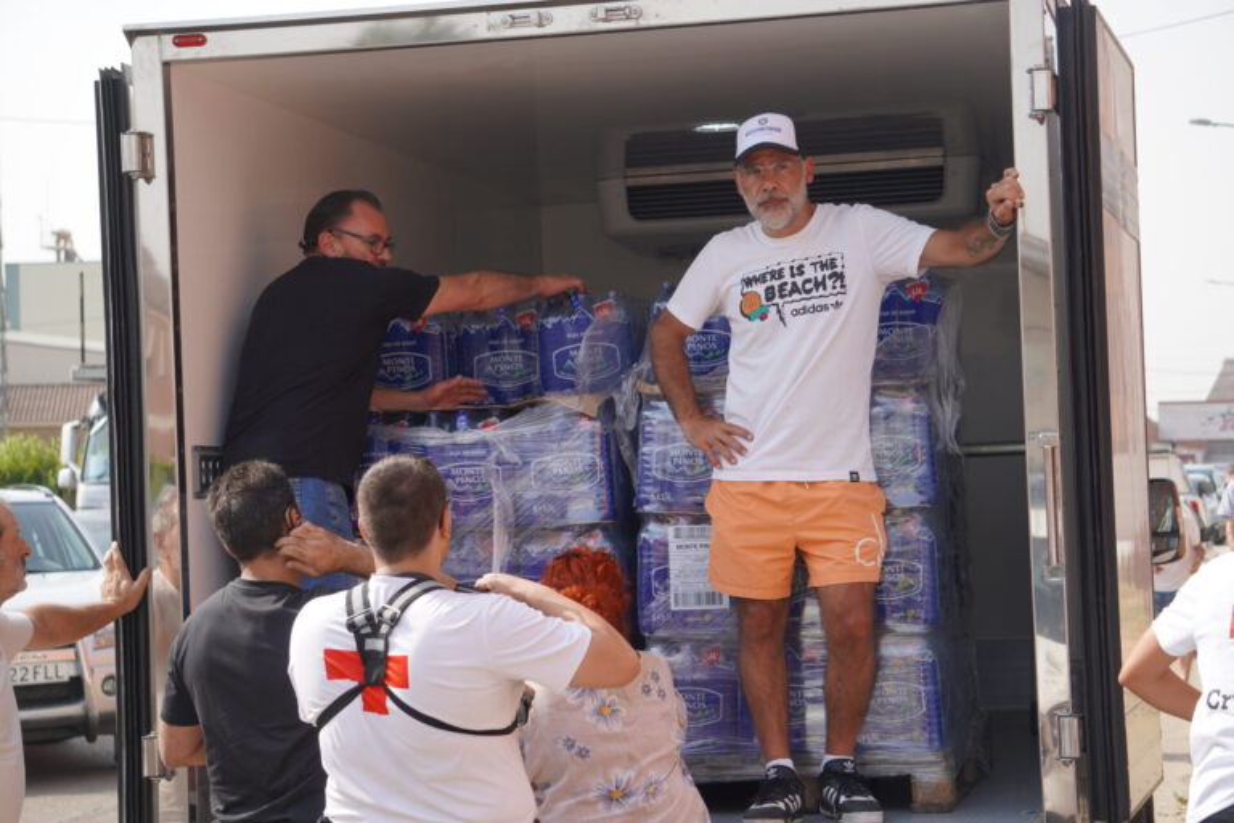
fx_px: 2828
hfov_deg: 24.6
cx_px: 617
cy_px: 412
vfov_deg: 16.6
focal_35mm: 82
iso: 100
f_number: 5
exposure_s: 1/320
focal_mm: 55
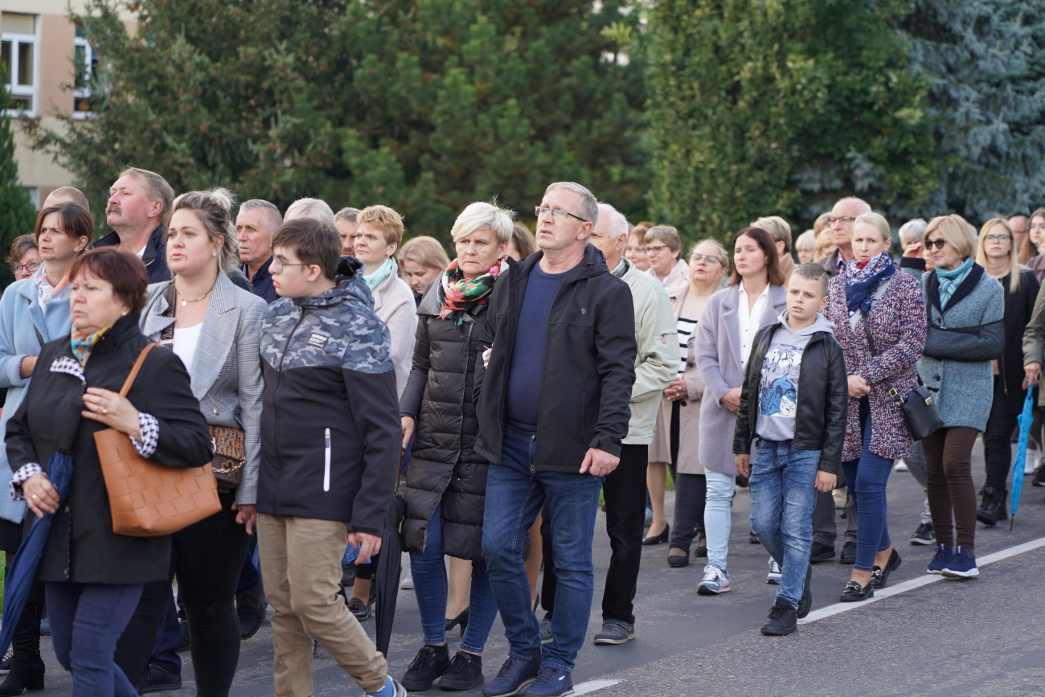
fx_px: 3048
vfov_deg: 13.0
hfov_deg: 19.5
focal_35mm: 105
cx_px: 522
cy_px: 348
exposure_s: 1/160
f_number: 4
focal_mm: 105
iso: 250
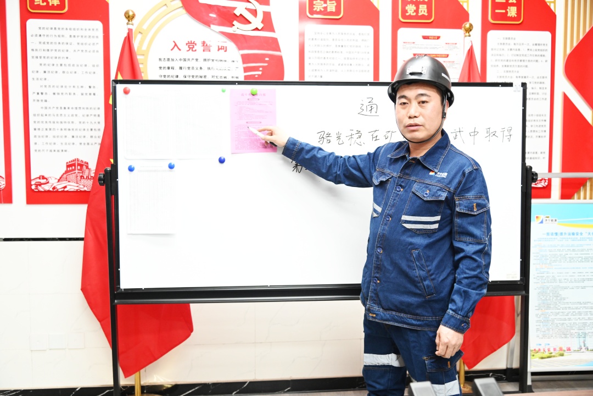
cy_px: 198
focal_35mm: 34
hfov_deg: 55.8
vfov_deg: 38.9
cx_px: 296
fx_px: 560
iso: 2500
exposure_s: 1/50
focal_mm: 34
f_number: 4.5
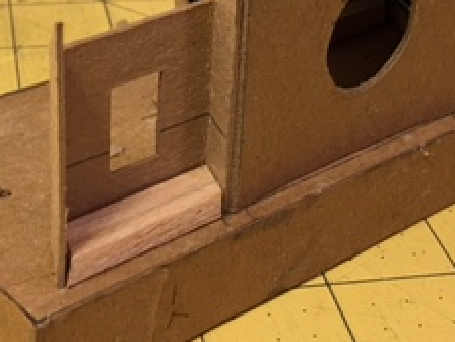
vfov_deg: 17.5
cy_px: 37
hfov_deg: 23.6
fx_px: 1091
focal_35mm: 83
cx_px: 211
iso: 40
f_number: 2.2
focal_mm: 4.15
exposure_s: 1/15
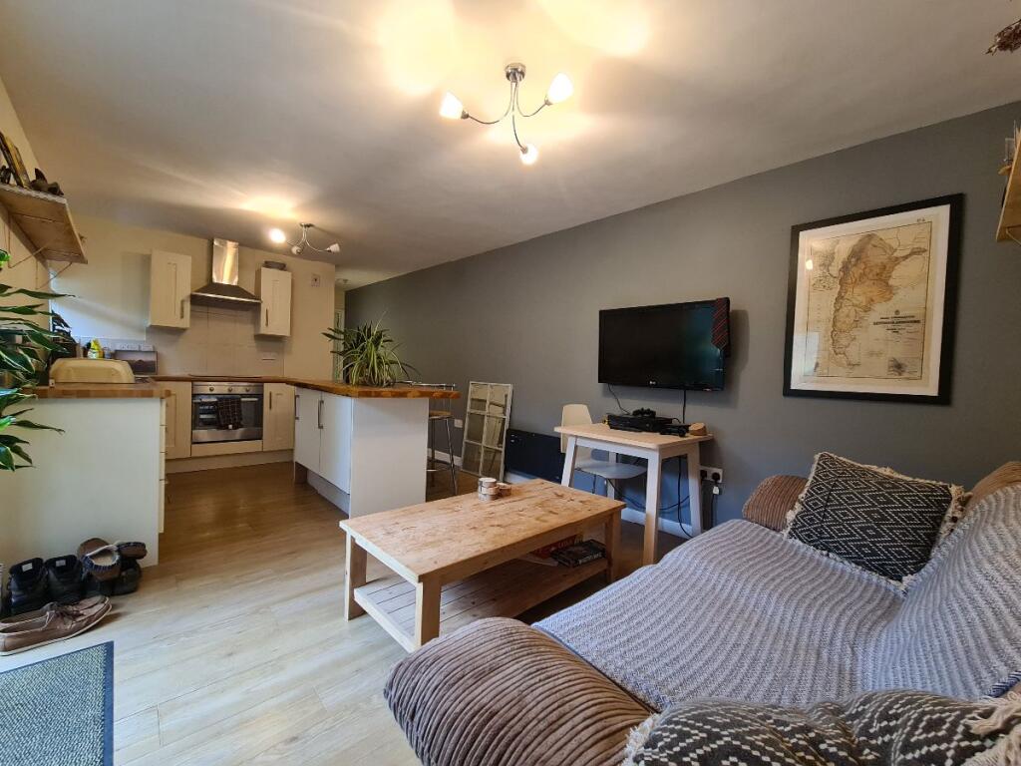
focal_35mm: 13
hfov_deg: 106.2
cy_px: 383
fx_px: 383
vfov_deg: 89.9
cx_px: 510
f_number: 2.2
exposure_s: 1/33
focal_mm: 2.22
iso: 320
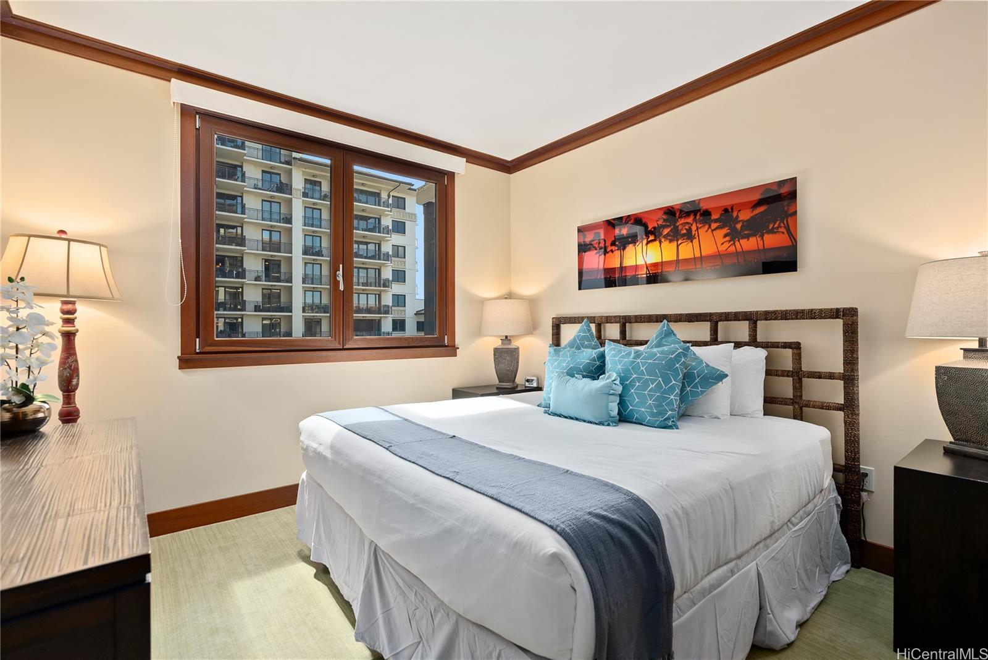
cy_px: 330
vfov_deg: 73.8
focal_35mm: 16
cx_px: 494
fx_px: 439
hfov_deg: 96.7
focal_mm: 16
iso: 320
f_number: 5.6
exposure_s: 1/5
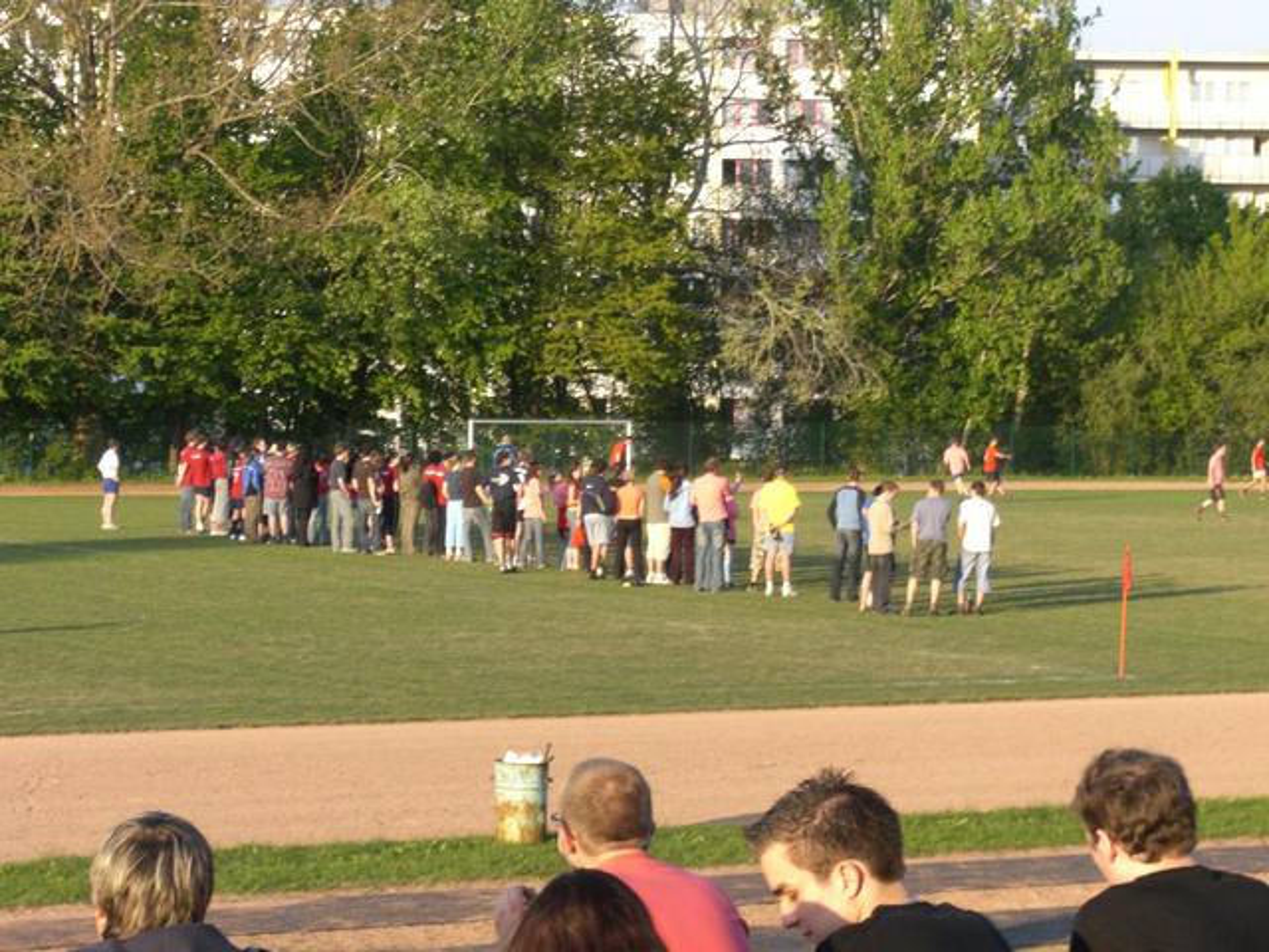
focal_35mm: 114
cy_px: 476
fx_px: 4179
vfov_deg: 13.0
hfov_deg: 17.3
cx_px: 634
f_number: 5.4
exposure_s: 1/200
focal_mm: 18.9
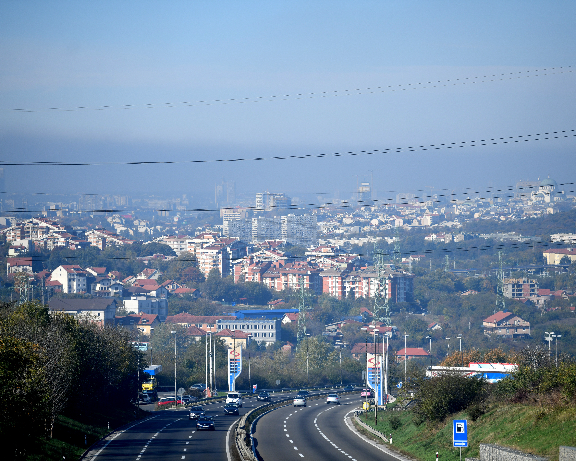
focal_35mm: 181
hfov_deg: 10.7
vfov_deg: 8.5
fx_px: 3086
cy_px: 230
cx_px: 299
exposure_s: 1/4000
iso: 200
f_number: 3.2
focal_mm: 160
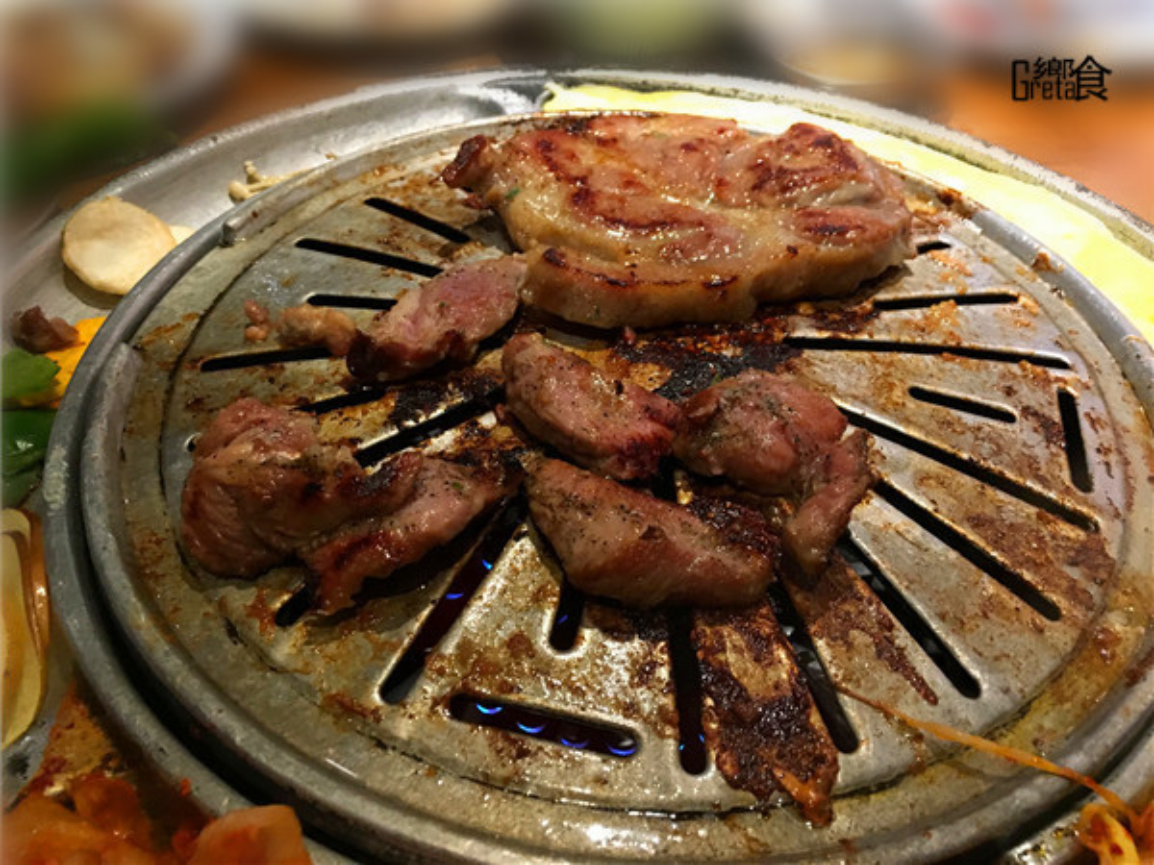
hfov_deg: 61.7
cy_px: 432
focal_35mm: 29
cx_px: 577
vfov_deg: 48.2
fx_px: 967
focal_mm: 4.15
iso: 200
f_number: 2.2
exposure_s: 1/20
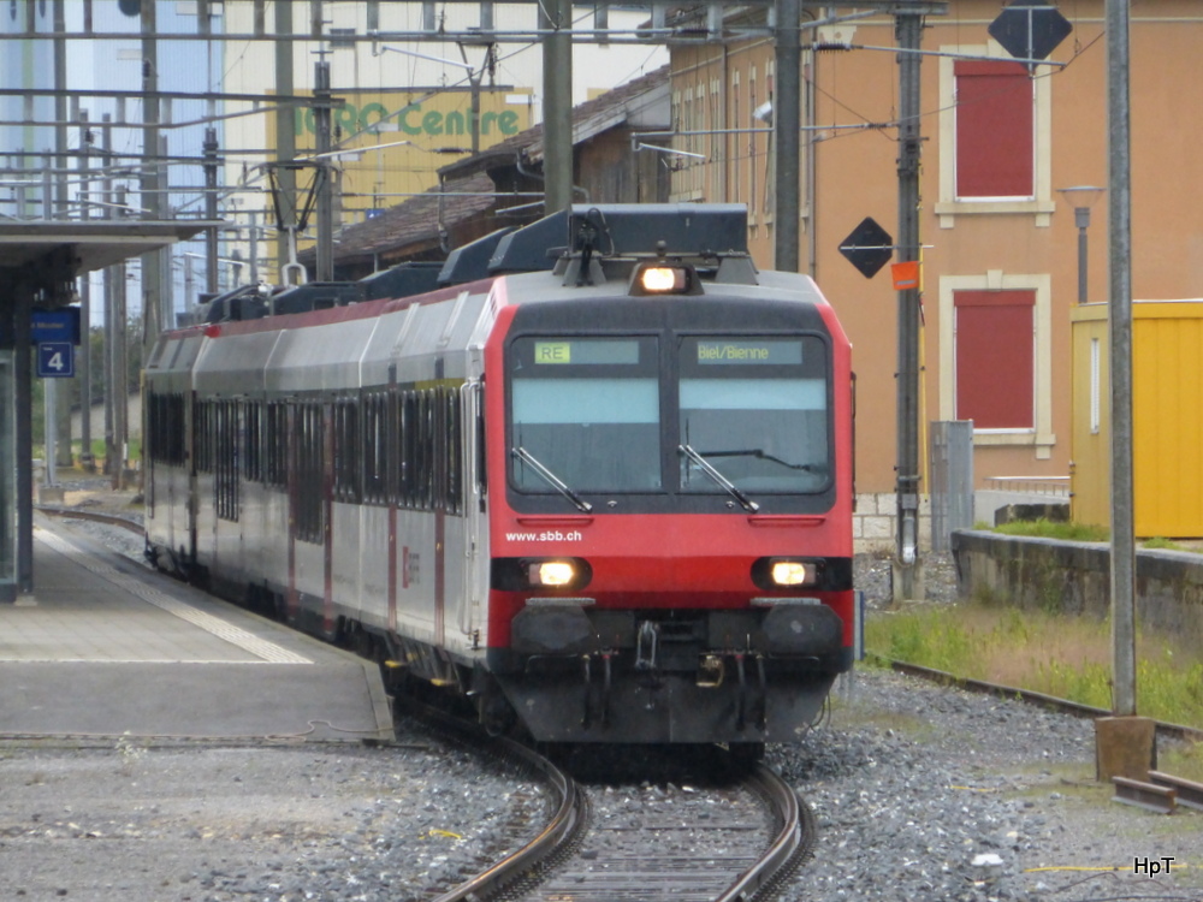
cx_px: 602
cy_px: 451
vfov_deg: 3.7
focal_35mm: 401
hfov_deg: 4.9
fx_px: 13936
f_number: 5.9
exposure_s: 1/200
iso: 500
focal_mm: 65
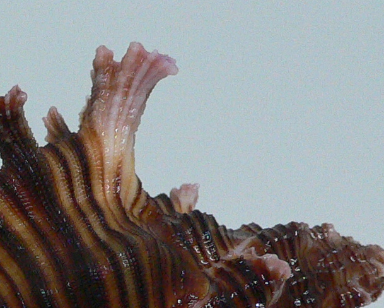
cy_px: 415
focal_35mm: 113
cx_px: -11
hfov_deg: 16.6
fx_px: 1285
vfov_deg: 13.1
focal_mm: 4.6
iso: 200
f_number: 2.8
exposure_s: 1/50
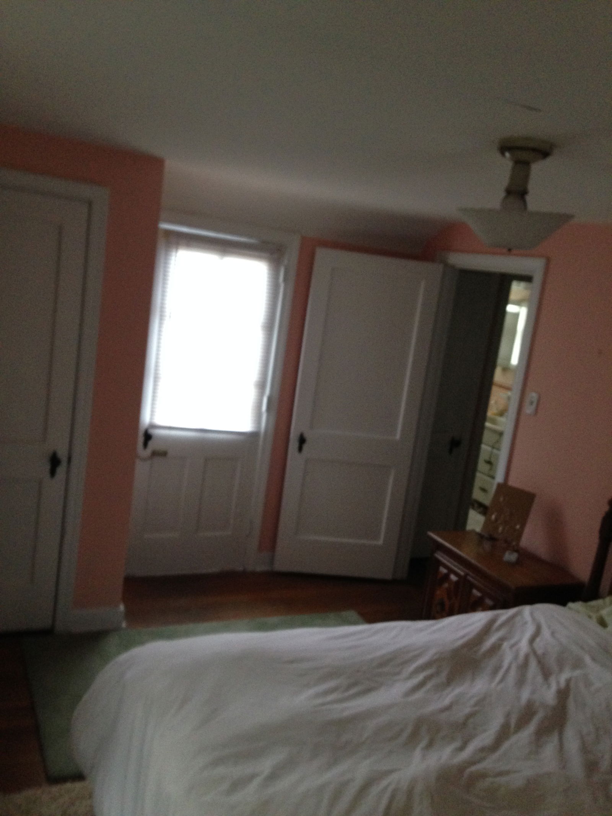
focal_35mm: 33
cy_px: 408
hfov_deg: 42.9
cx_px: 306
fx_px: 778
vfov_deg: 55.4
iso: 250
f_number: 2.4
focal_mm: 4.12
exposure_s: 1/20
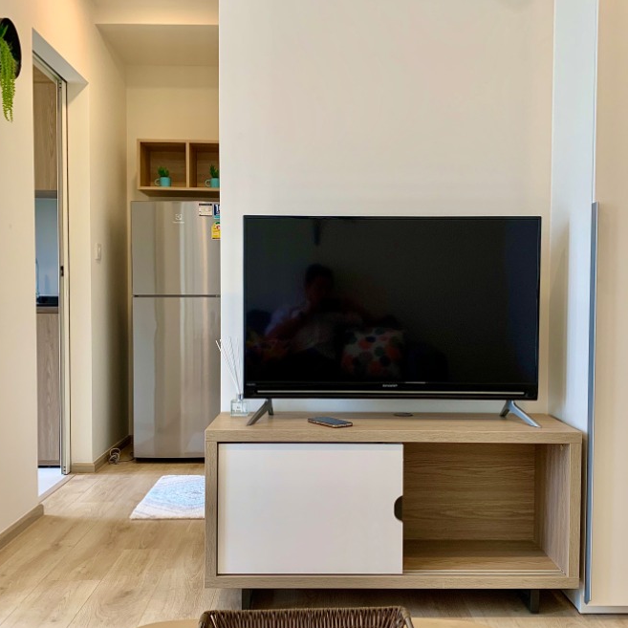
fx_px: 718
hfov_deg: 47.2
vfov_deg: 47.2
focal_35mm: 35
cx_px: 326
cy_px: 341
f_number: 1.8
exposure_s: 1/90
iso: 100
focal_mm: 4.25
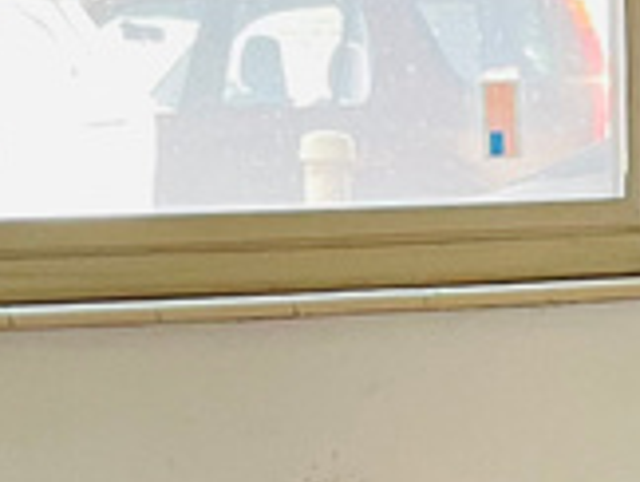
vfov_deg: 8.2
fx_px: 3037
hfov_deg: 12.0
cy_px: 1225
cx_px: 458
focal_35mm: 164
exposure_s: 1/72
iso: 125
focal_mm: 4.2
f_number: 1.6
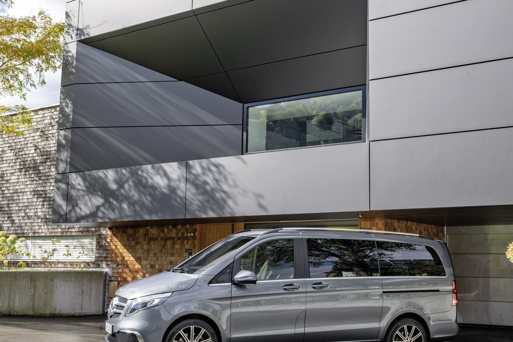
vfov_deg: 28.6
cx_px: 297
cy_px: 170
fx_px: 670
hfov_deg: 41.8
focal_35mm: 47
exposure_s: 1/200
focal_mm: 35
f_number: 11
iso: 200
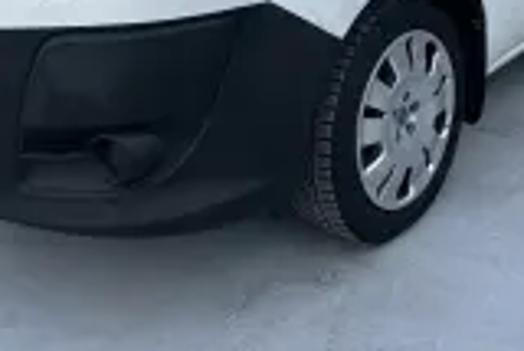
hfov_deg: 35.5
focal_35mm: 56
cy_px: -89
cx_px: 314
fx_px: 816
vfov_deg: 22.1
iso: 80
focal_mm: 6.86
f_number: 1.78
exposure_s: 1/1009
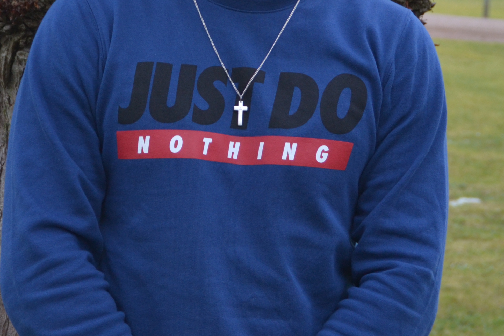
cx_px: 167
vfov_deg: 10.1
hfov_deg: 15.2
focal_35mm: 135
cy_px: -3
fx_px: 1890
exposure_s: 1/125
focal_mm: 38
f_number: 4.5
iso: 400
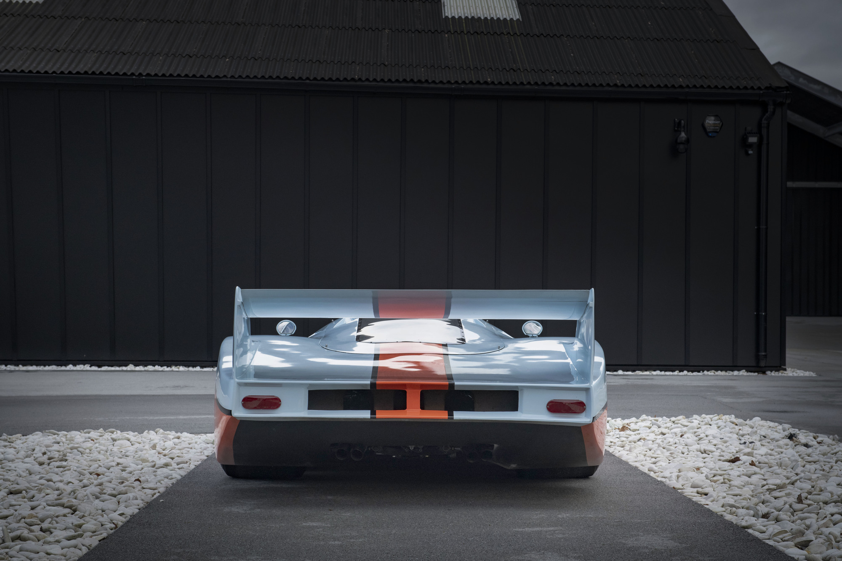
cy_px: 280
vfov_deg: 19.5
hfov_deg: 28.8
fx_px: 1637
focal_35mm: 70
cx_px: 421
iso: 1000
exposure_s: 1/125
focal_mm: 70
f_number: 7.1
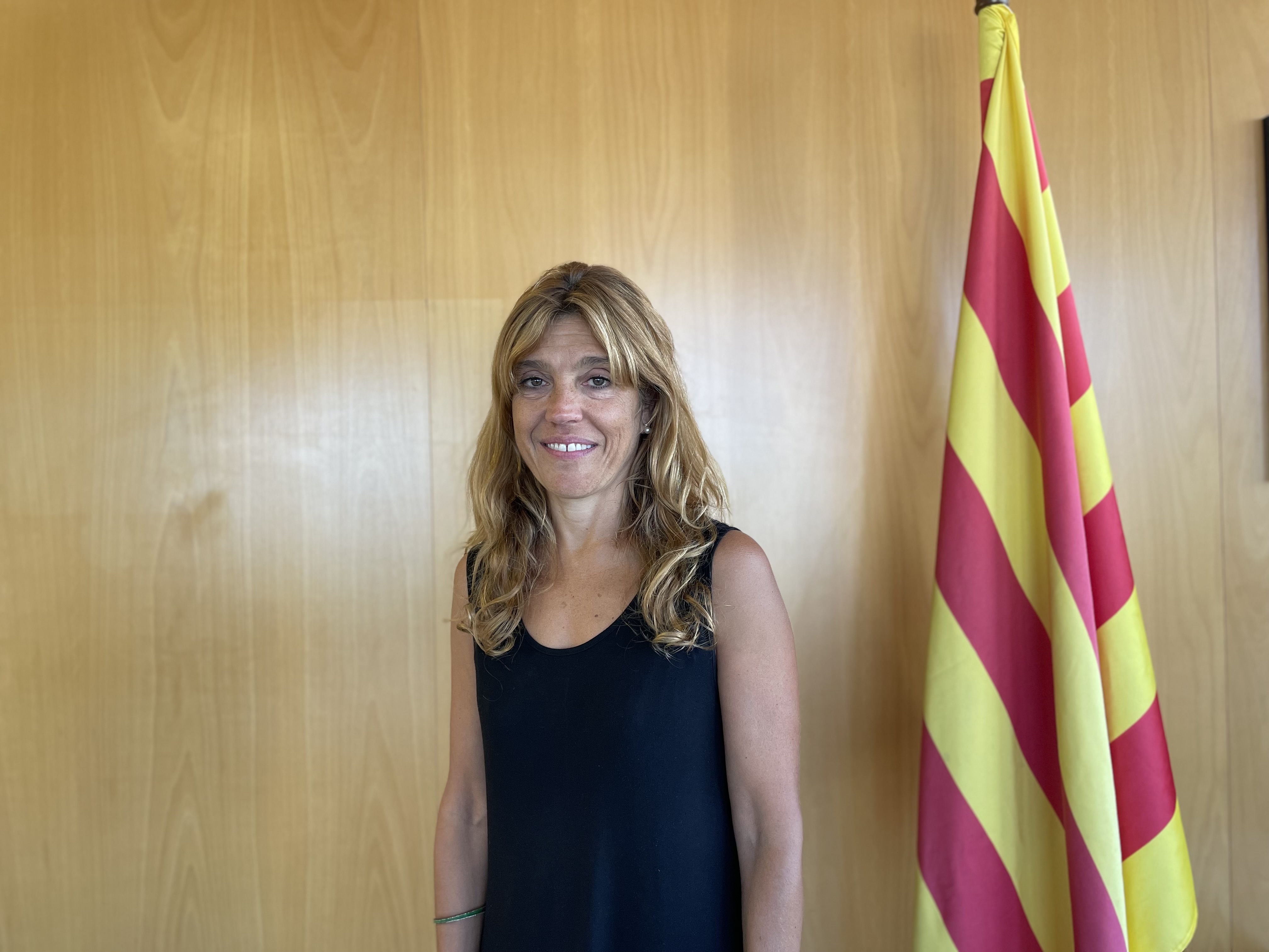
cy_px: 476
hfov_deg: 67.3
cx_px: 634
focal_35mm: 26
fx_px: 953
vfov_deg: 53.1
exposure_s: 1/100
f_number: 1.6
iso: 80
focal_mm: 4.2
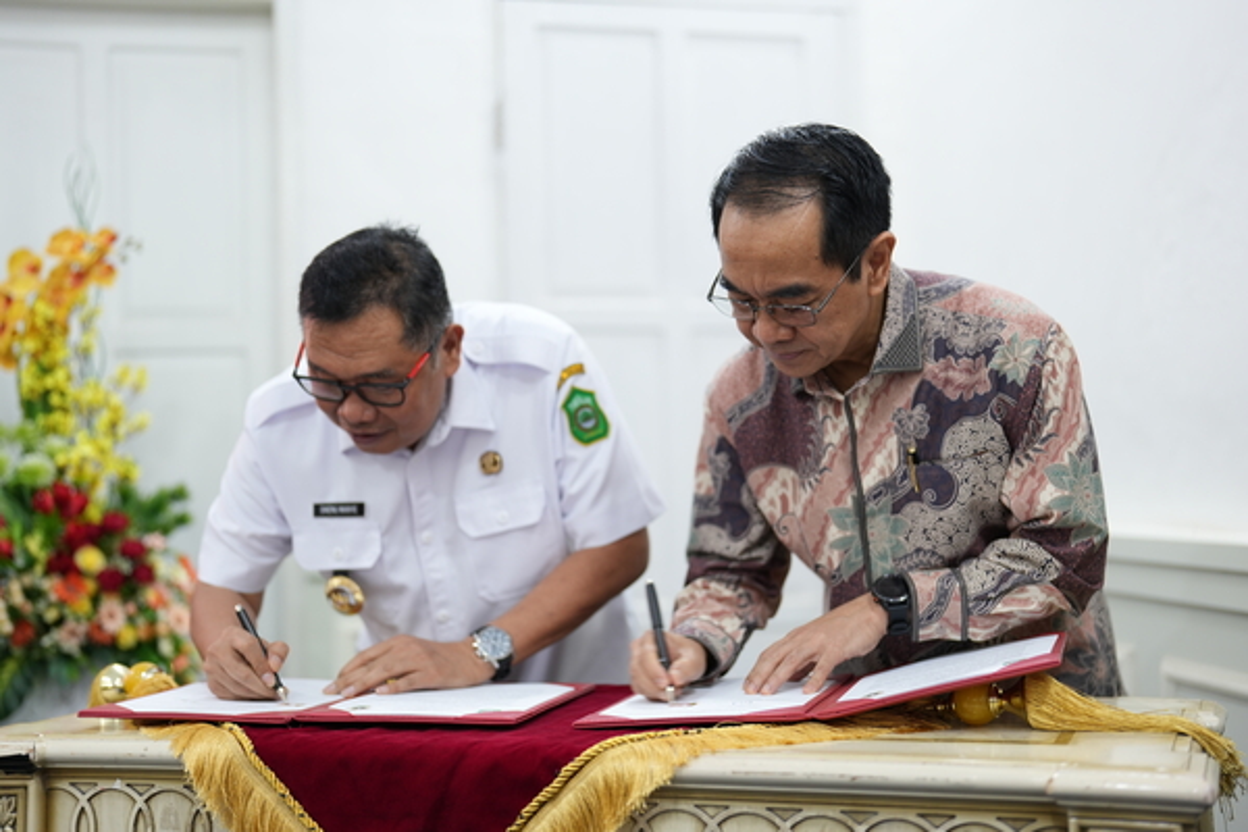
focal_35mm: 50
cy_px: 416
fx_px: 1733
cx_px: 624
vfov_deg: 27.0
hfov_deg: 39.6
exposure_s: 1/50
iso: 250
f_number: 1.4
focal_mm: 50
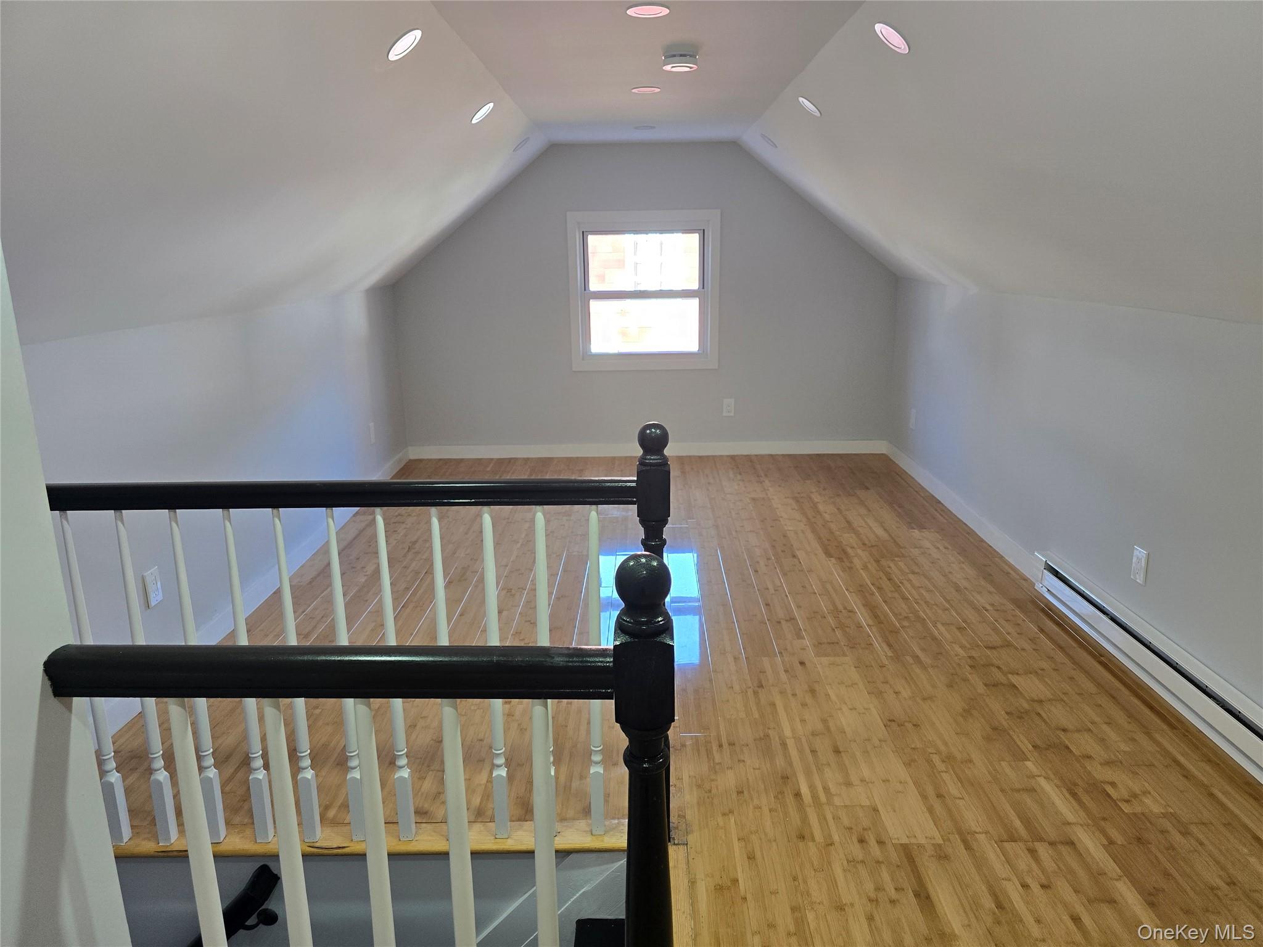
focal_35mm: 23
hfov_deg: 73.9
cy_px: 474
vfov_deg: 58.9
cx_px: 632
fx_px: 839
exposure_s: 1/180
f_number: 1.7
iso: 200
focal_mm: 6.3
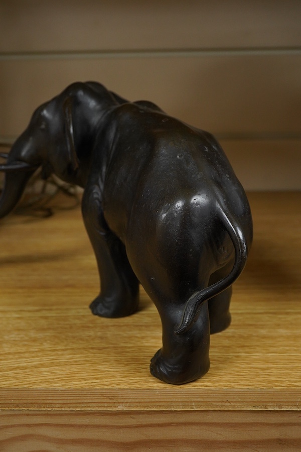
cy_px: 226
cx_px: 150
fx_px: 564
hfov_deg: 29.9
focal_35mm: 45
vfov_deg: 43.6
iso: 1250
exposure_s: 1/125
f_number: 10
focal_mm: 30
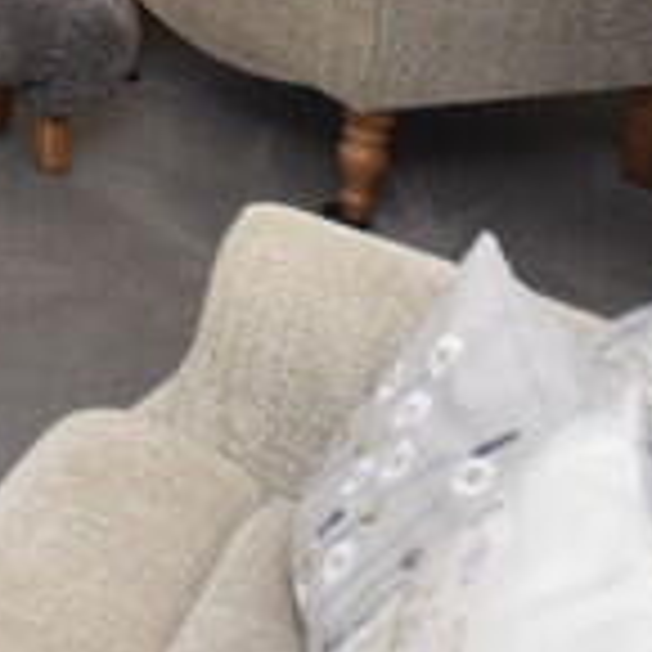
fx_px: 1918
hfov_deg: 15.0
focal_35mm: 90
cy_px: -398
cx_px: -719
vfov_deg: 17.0
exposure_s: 1/200
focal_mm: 10
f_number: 5
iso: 220
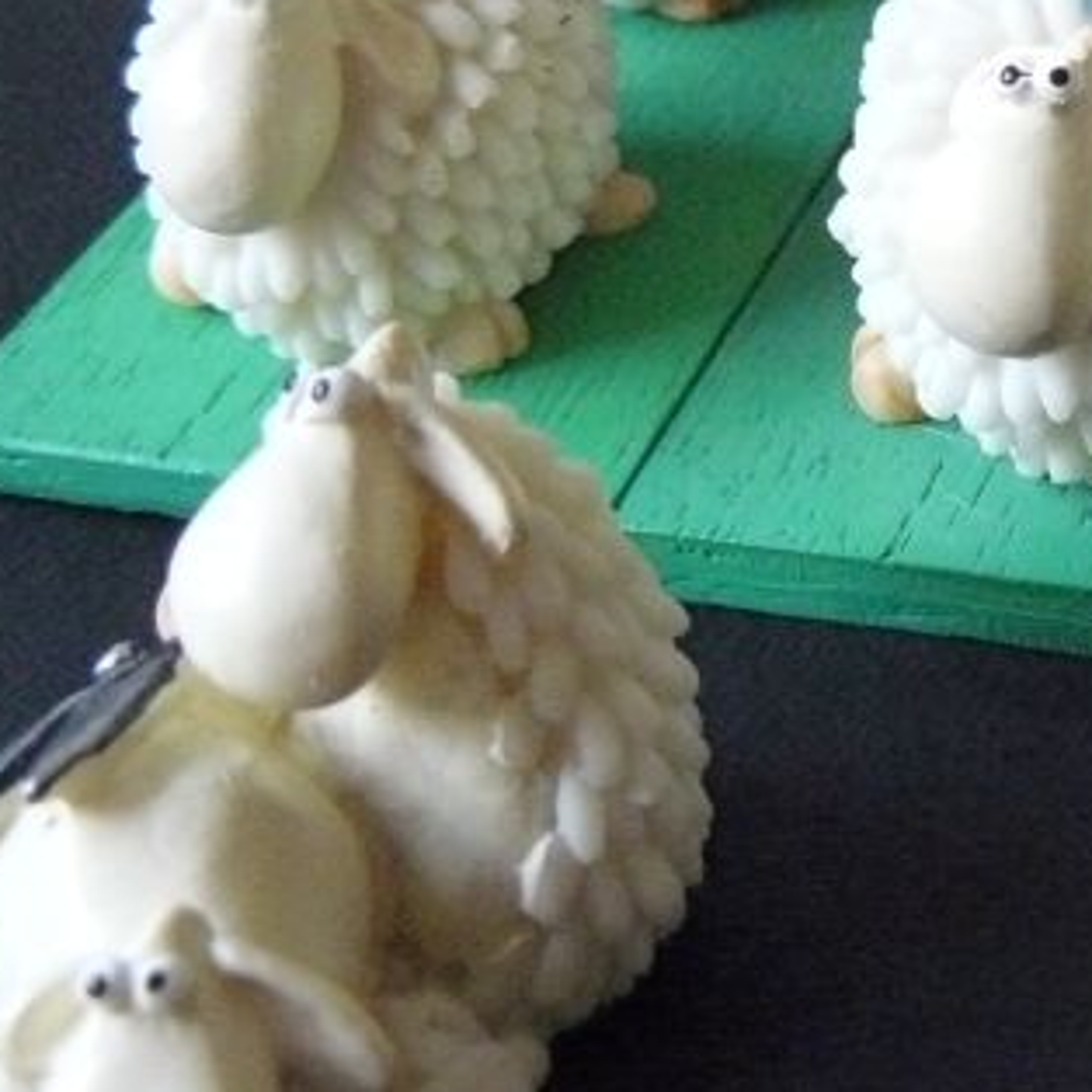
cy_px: 372
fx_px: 2891
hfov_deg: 20.2
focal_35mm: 81
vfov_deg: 21.3
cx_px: 1255
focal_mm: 6
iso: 800
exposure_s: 1/100
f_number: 2.8
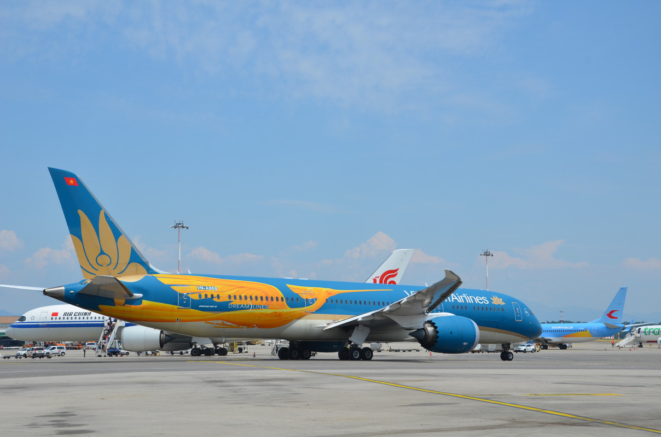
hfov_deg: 27.0
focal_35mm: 75
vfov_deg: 18.1
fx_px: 1374
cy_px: 218
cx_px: 330
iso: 160
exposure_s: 1/400
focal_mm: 50
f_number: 10
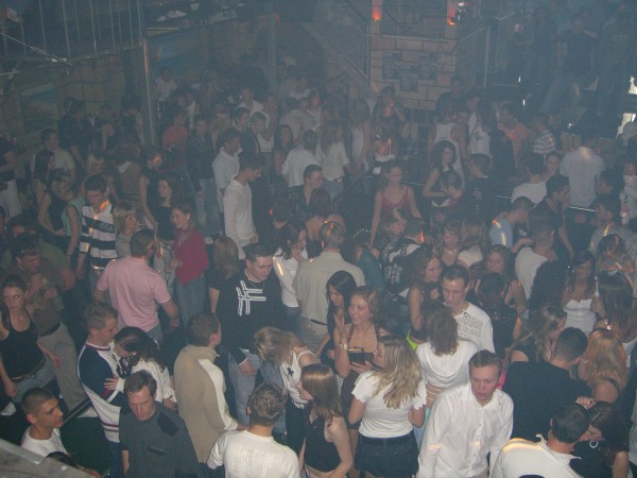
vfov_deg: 37.7
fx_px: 699
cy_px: 239
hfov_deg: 49.0
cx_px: 318
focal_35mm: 38
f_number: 2.8
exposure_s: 1/60
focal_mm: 7.9
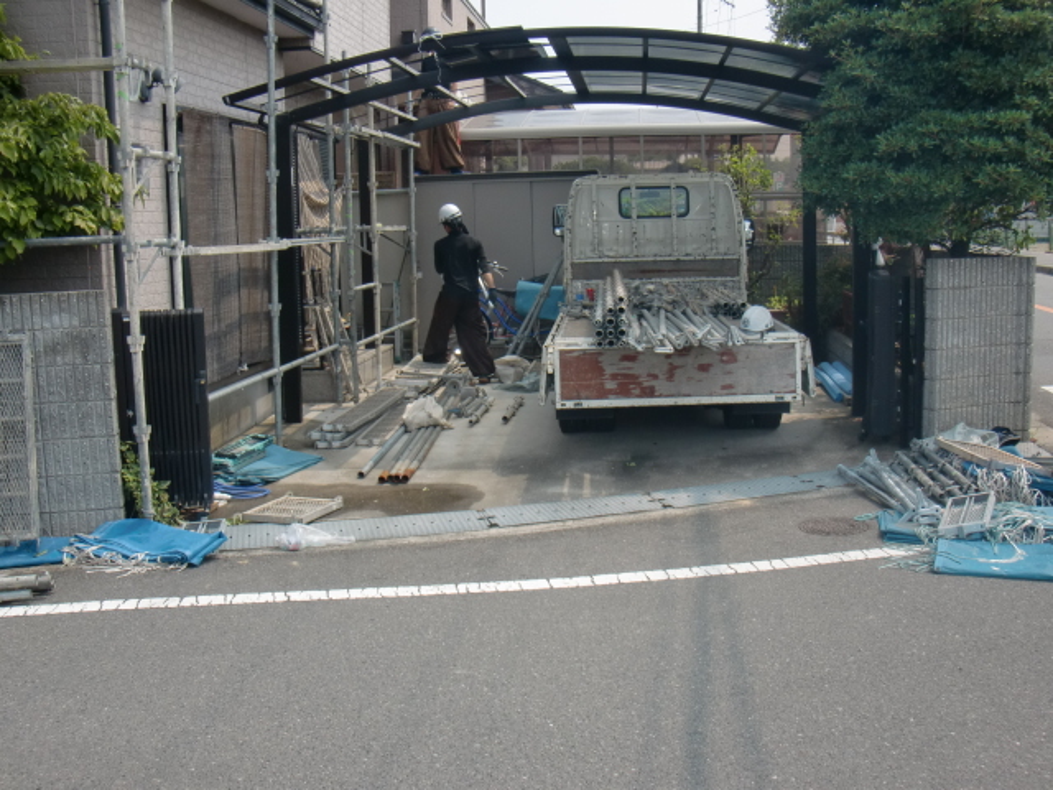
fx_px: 1156
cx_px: 526
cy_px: 395
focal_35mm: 38
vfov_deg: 37.7
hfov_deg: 49.0
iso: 64
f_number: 3.9
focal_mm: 6.66
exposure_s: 1/400
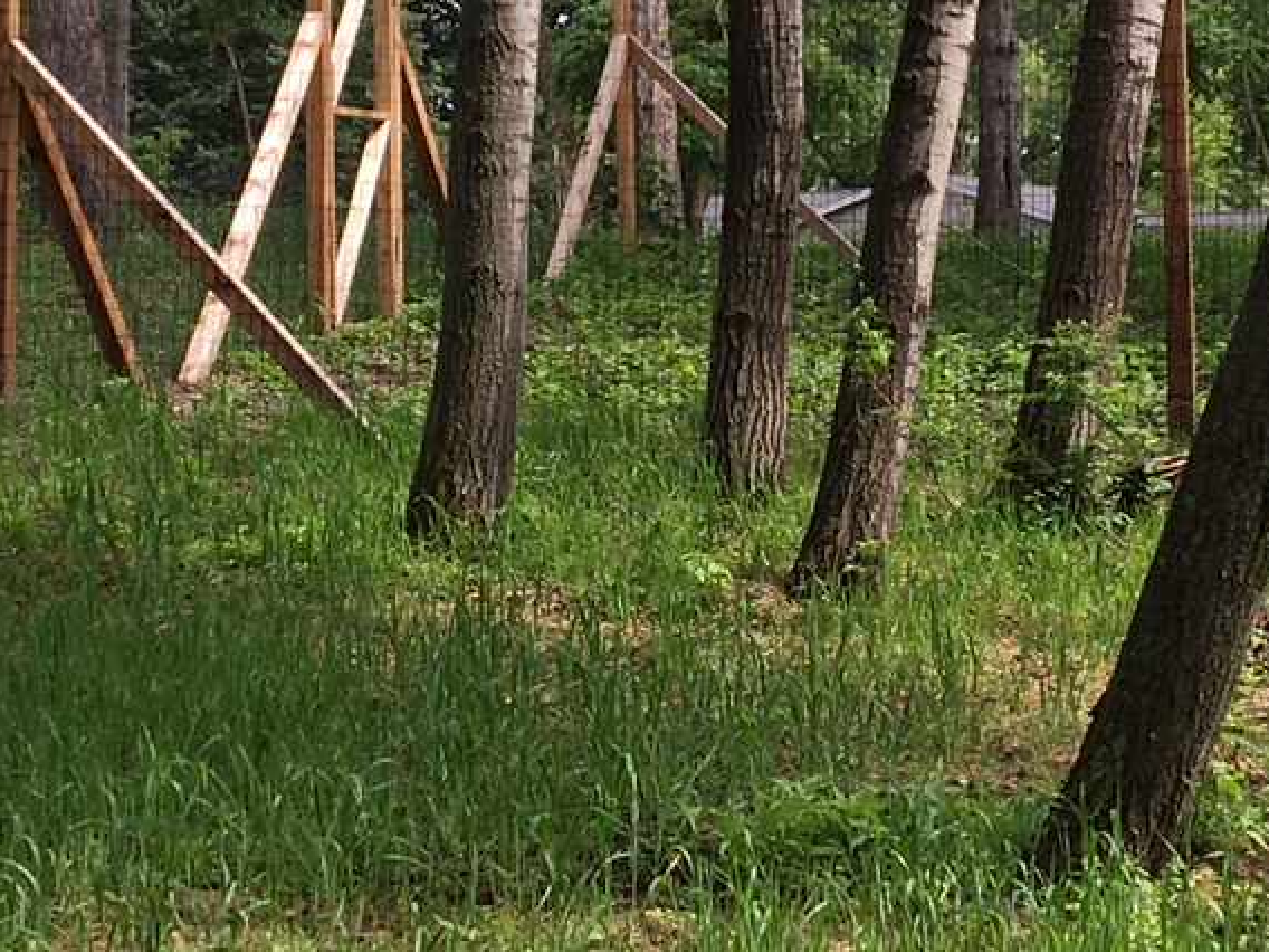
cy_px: 110
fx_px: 3776
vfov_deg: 14.2
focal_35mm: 103
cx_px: 731
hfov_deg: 19.1
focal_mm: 4.15
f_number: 2.2
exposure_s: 1/458
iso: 25
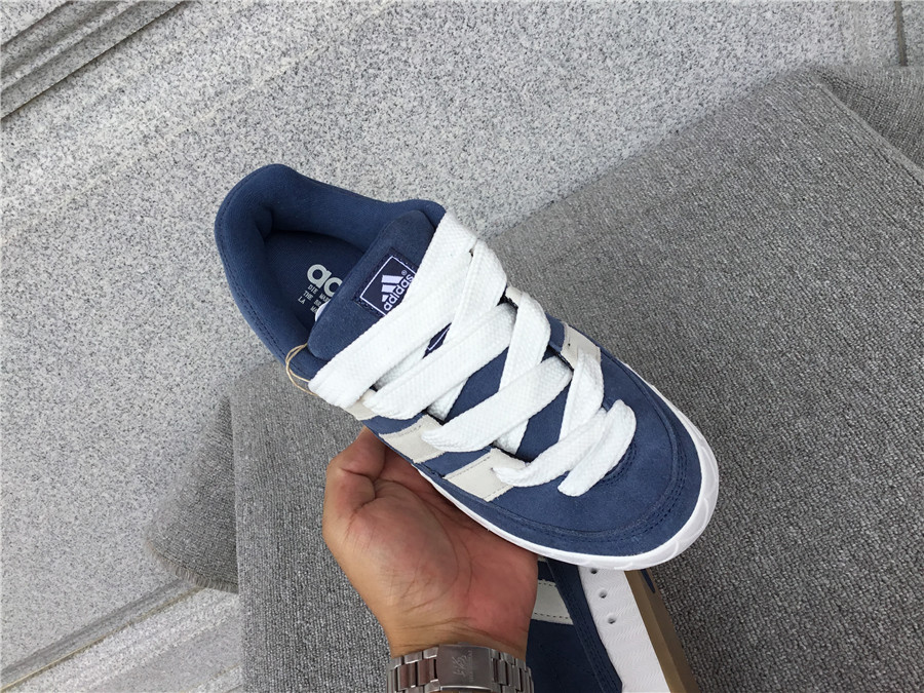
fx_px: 827
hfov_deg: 58.4
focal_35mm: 31
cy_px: 346
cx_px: 462
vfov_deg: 45.4
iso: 25
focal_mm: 3.3
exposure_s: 1/367
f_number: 2.4
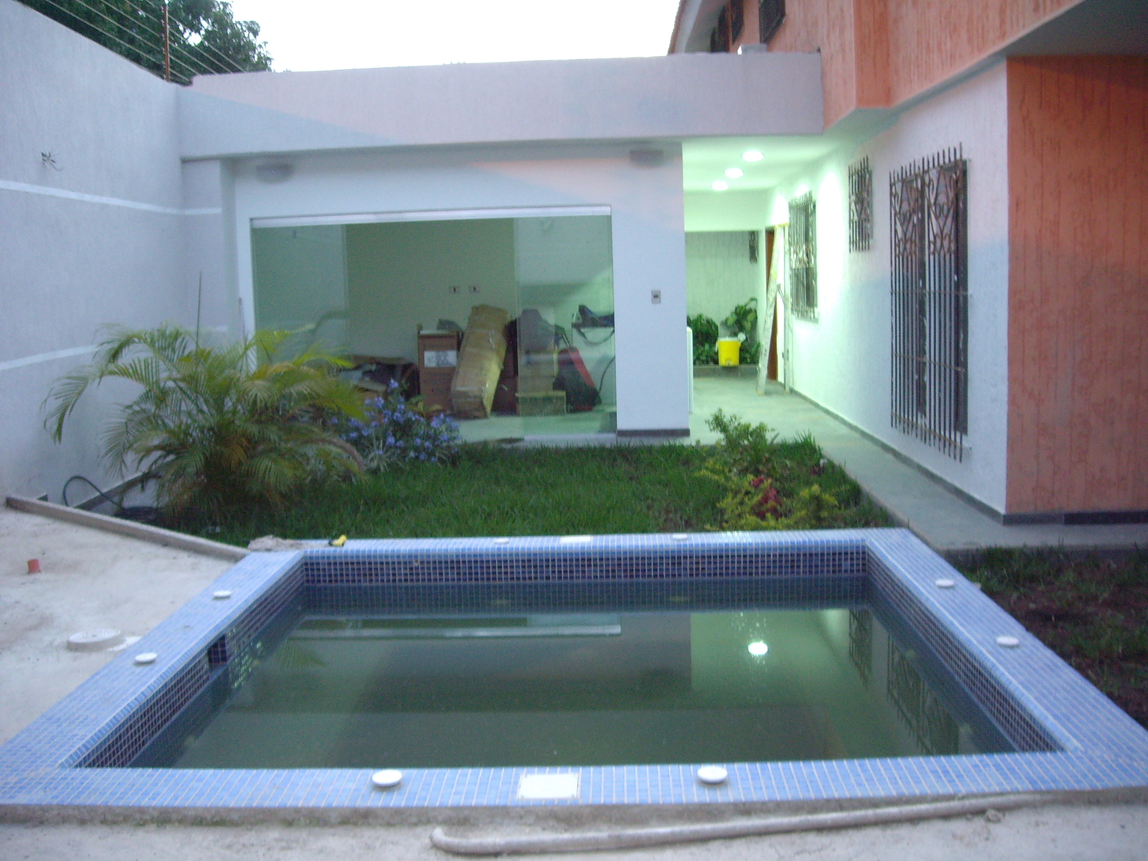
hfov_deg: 49.0
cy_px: 430
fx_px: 1260
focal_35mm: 38
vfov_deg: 37.7
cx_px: 574
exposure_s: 1/6
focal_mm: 6.2
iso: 200
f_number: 2.7
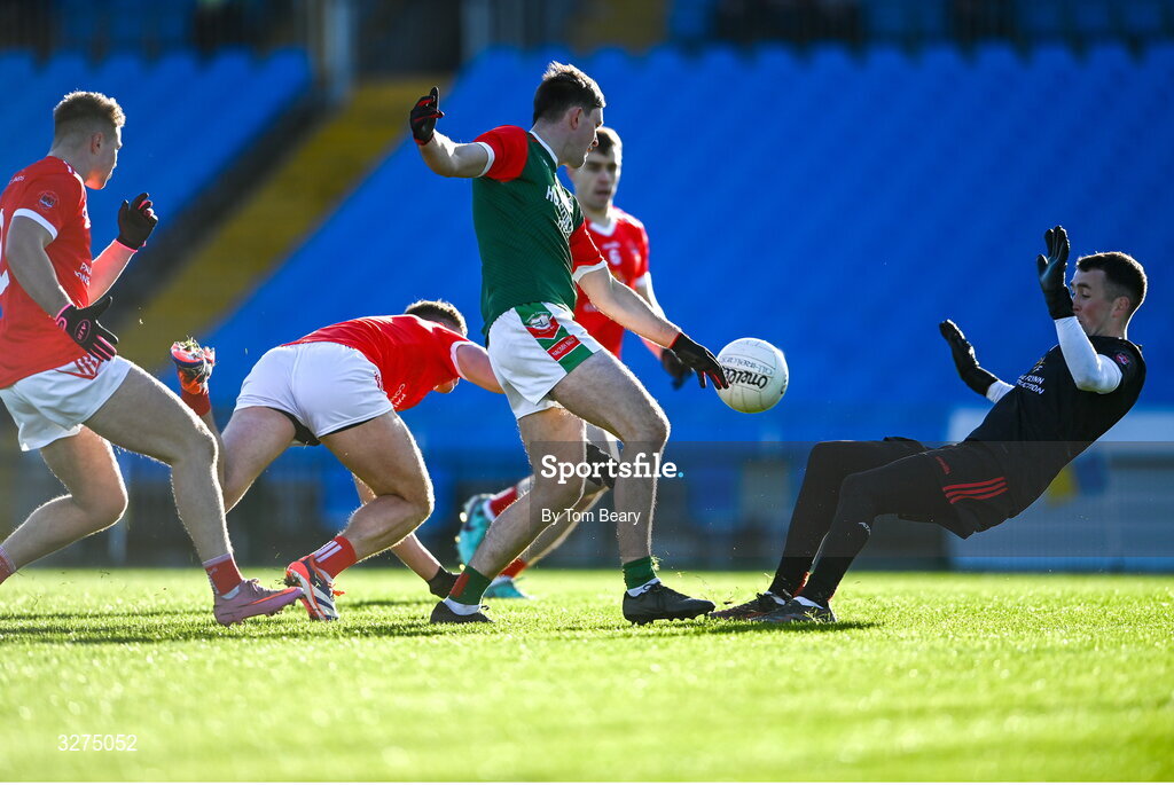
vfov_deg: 3.4
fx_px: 13057
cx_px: 587
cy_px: 392
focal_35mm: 400
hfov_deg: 5.1
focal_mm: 400
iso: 220
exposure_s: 1/2500
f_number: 2.8
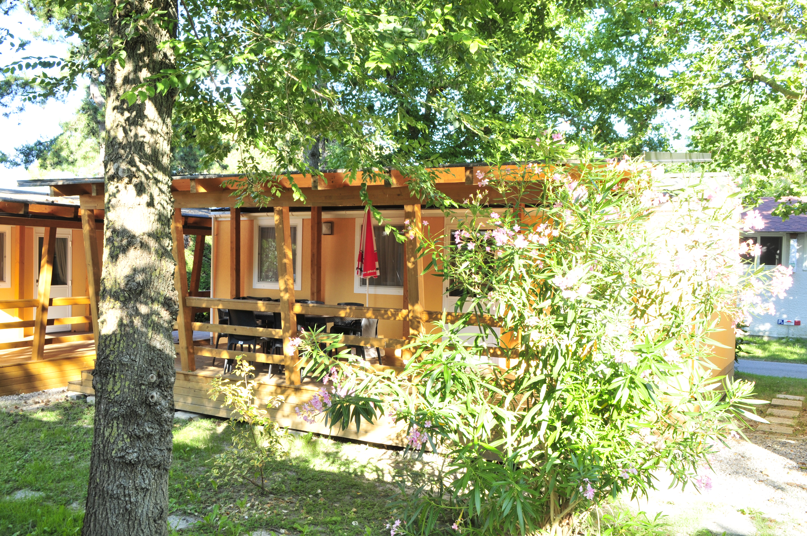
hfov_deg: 57.3
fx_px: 739
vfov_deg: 39.9
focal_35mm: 33
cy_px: 268
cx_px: 404
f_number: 13
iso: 200
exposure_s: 1/15
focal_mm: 22
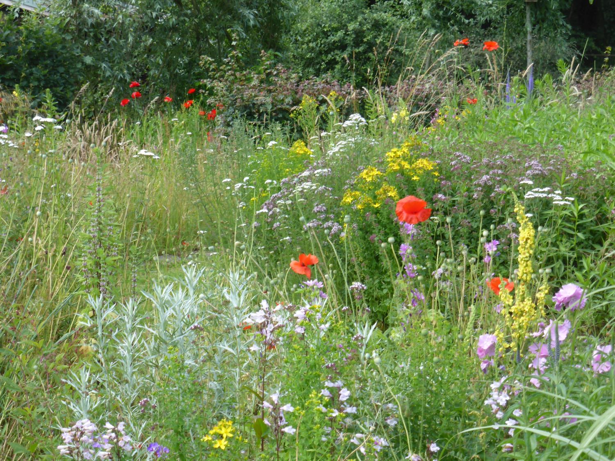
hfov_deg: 20.2
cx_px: 308
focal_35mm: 97
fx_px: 1723
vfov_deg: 15.2
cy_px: 230
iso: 100
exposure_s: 1/100
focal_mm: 16.1
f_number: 5.2
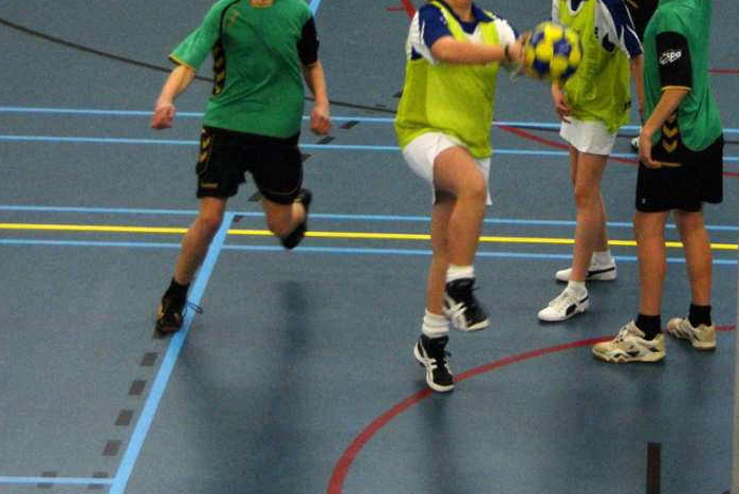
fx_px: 2116
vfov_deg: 13.2
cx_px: 627
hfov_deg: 19.5
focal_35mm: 103
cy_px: 95
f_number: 4.5
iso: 800
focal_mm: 40
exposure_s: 1/160
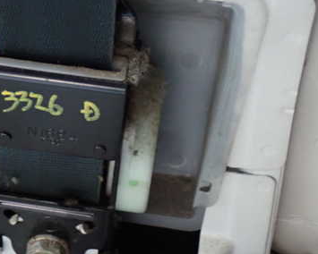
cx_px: 61
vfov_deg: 17.3
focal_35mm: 89
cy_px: 121
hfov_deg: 21.2
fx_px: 838
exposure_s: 1/15
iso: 800
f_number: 3.3
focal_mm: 9.65
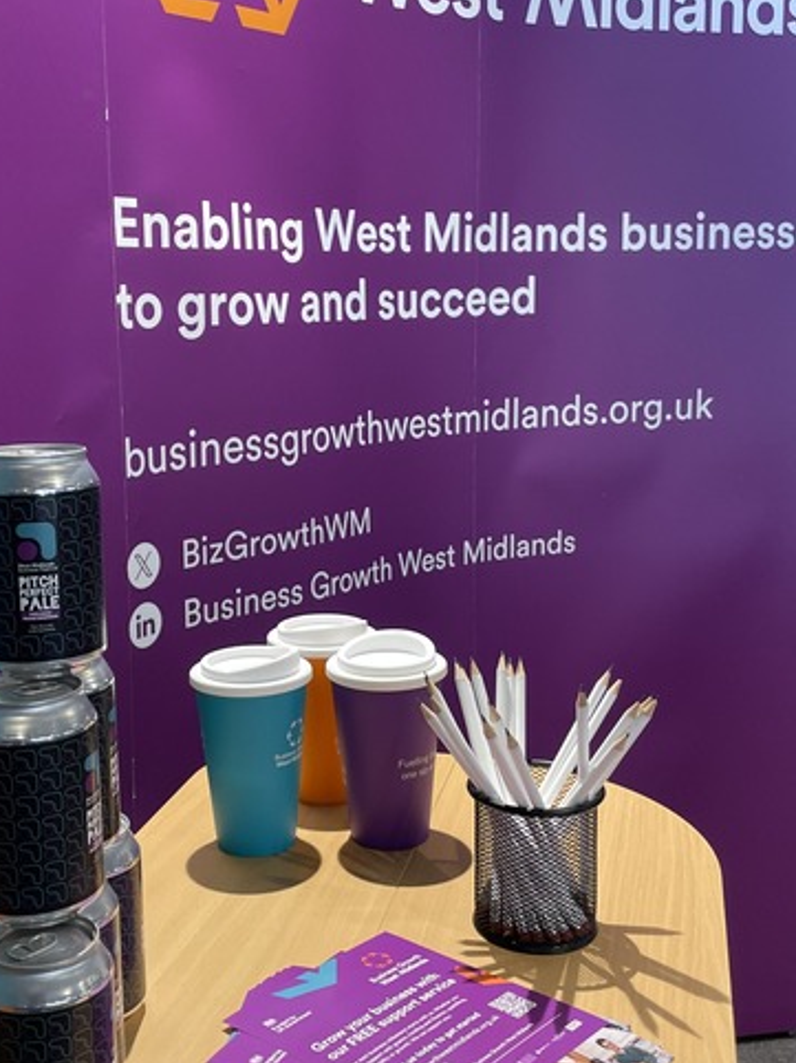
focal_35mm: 41
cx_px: 313
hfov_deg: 35.0
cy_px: 498
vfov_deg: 45.8
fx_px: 1258
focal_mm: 4.2
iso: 125
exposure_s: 1/50
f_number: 1.6
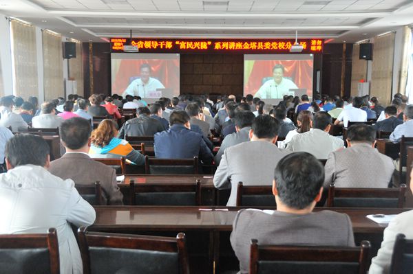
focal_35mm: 51
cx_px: 206
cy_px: 137
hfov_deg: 38.9
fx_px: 585
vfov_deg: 26.4
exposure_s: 1/125
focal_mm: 34
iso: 3200
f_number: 4.2
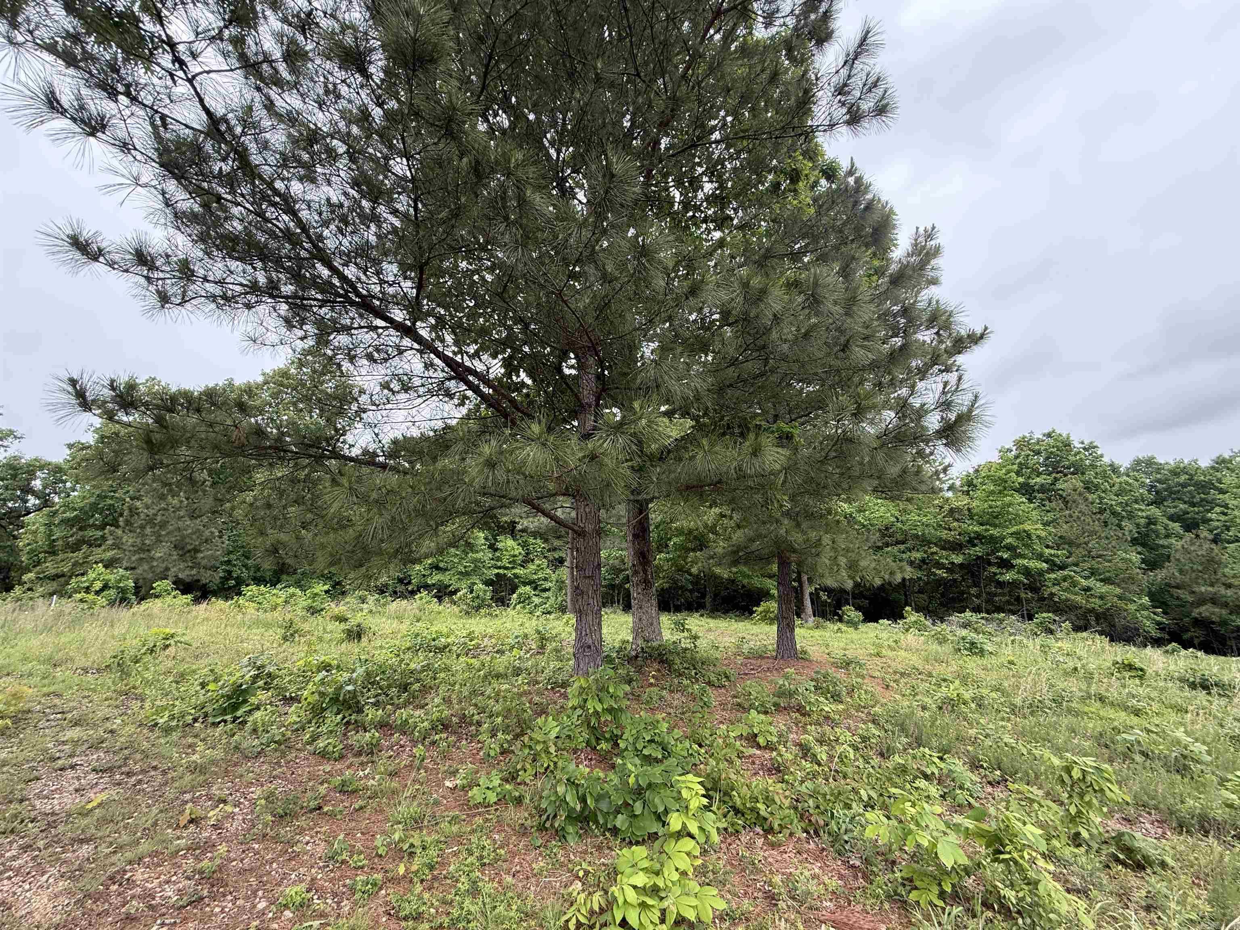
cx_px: 620
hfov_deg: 102.1
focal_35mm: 14
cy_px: 465
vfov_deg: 85.7
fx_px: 502
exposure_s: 1/221
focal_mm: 2.22
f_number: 2.2
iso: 64
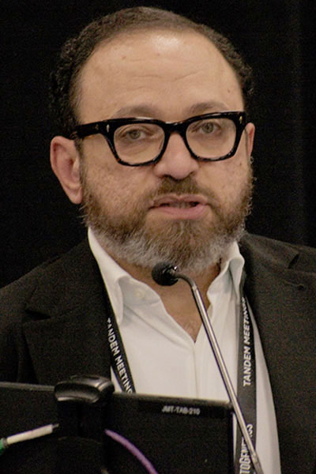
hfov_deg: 3.1
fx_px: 5925
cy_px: 237
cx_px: 158
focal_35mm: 450
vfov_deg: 4.6
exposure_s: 1/125
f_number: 6.3
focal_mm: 300
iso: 800
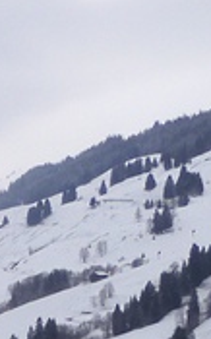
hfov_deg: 8.4
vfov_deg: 13.6
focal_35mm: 138
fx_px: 1273
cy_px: 604
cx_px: -347
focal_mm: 4.3
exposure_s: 1/800
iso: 100
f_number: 3.4
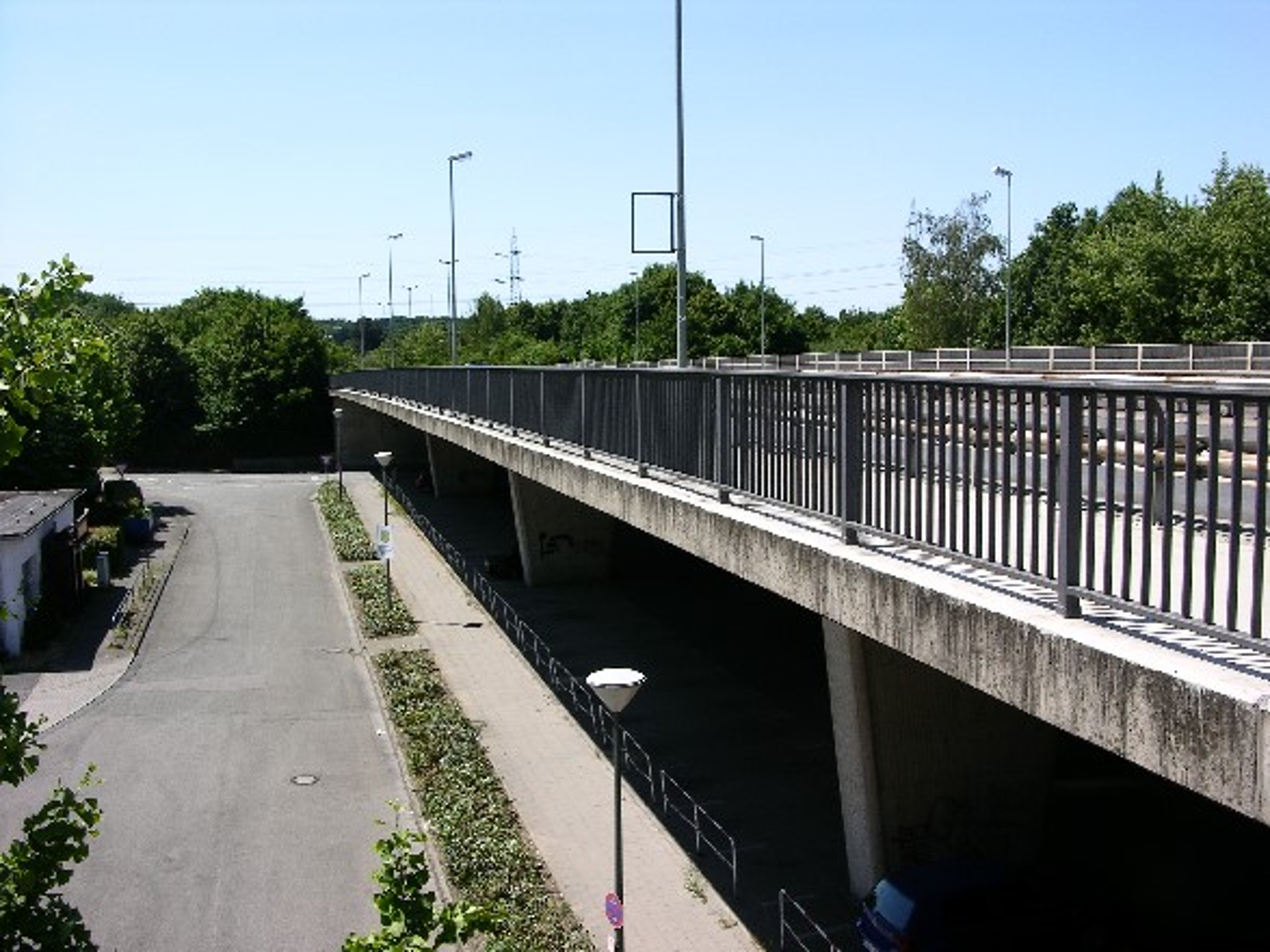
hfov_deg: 52.6
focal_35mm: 35
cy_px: 476
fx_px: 1284
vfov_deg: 40.7
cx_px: 635
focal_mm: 8.9
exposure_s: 1/115
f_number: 8
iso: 50
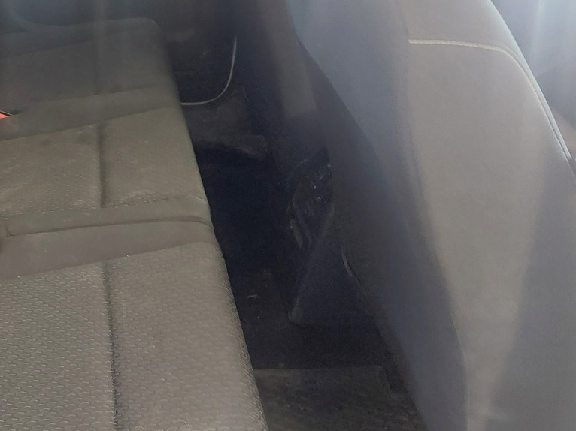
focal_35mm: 47
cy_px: 170
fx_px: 782
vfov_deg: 30.8
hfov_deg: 38.3
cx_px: 83
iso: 640
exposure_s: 1/25
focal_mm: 5.23
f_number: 1.8
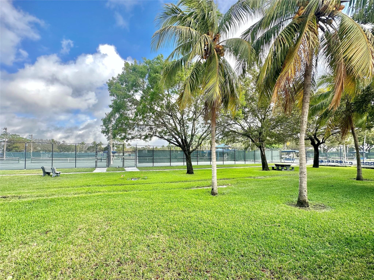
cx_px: 187
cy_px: 140
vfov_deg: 85.7
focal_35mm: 14
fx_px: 151
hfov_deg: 102.1
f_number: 2.2
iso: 40
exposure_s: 1/475
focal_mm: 2.22
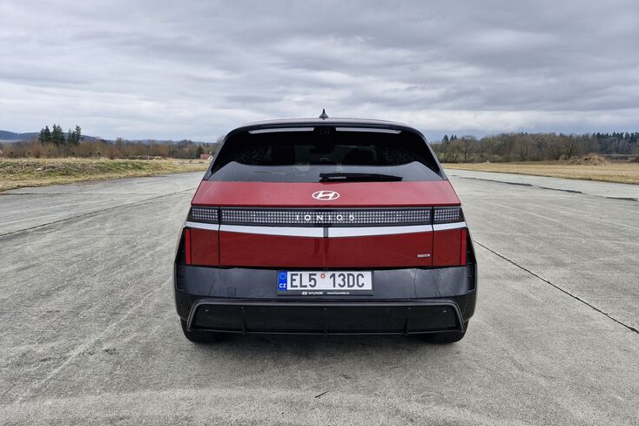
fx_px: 426
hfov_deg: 73.8
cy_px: 222
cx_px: 320
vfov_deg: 53.1
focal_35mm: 24
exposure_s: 1/423
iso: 50
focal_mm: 5.54
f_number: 1.8
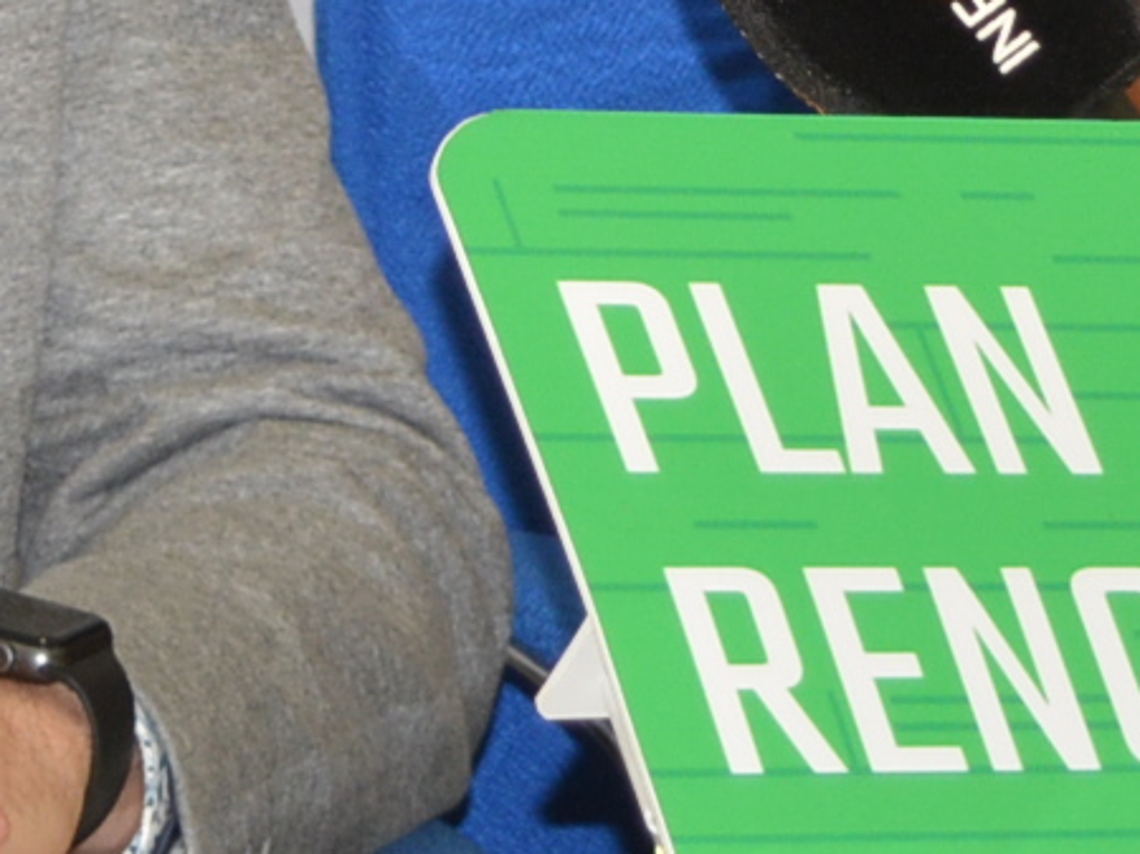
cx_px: 676
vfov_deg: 3.8
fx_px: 12639
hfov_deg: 5.2
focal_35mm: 384
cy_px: -530
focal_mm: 40
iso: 400
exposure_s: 1/60
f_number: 5
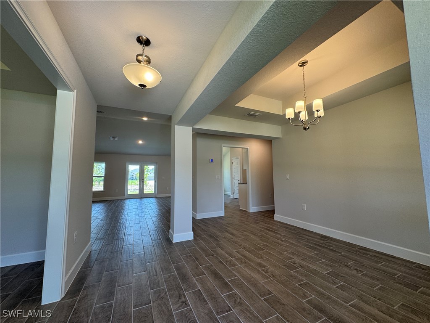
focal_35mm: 14
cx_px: 215
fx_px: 174
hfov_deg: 102.1
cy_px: 162
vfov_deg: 85.7
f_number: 2.2
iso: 100
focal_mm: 2.22
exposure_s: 1/120
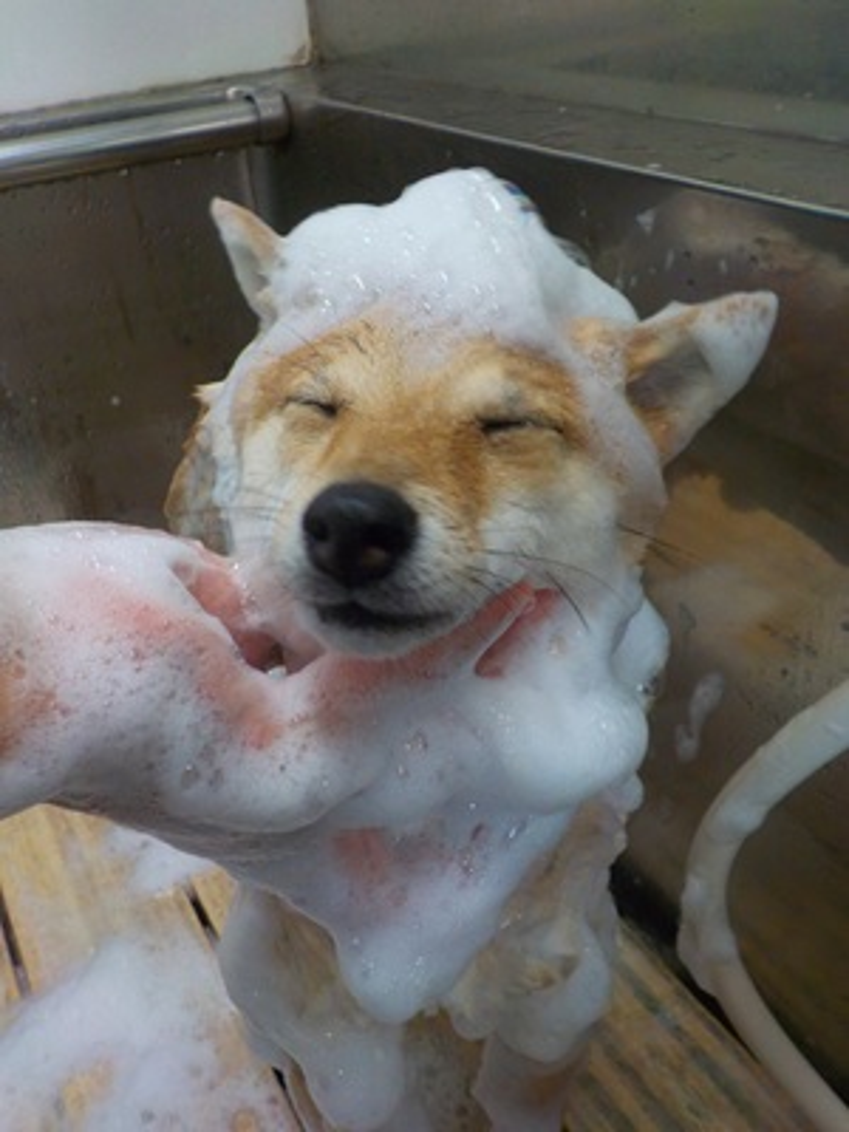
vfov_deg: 60.0
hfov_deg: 46.8
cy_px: 566
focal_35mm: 30
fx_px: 981
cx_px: 424
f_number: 3.3
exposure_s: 1/30
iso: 250
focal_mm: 4.1
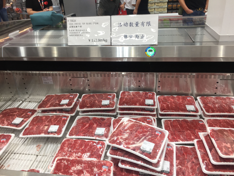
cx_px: 117
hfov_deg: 61.7
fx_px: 196
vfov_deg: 48.2
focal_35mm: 29
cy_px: 88
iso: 32
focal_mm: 4.15
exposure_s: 1/50
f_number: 2.2
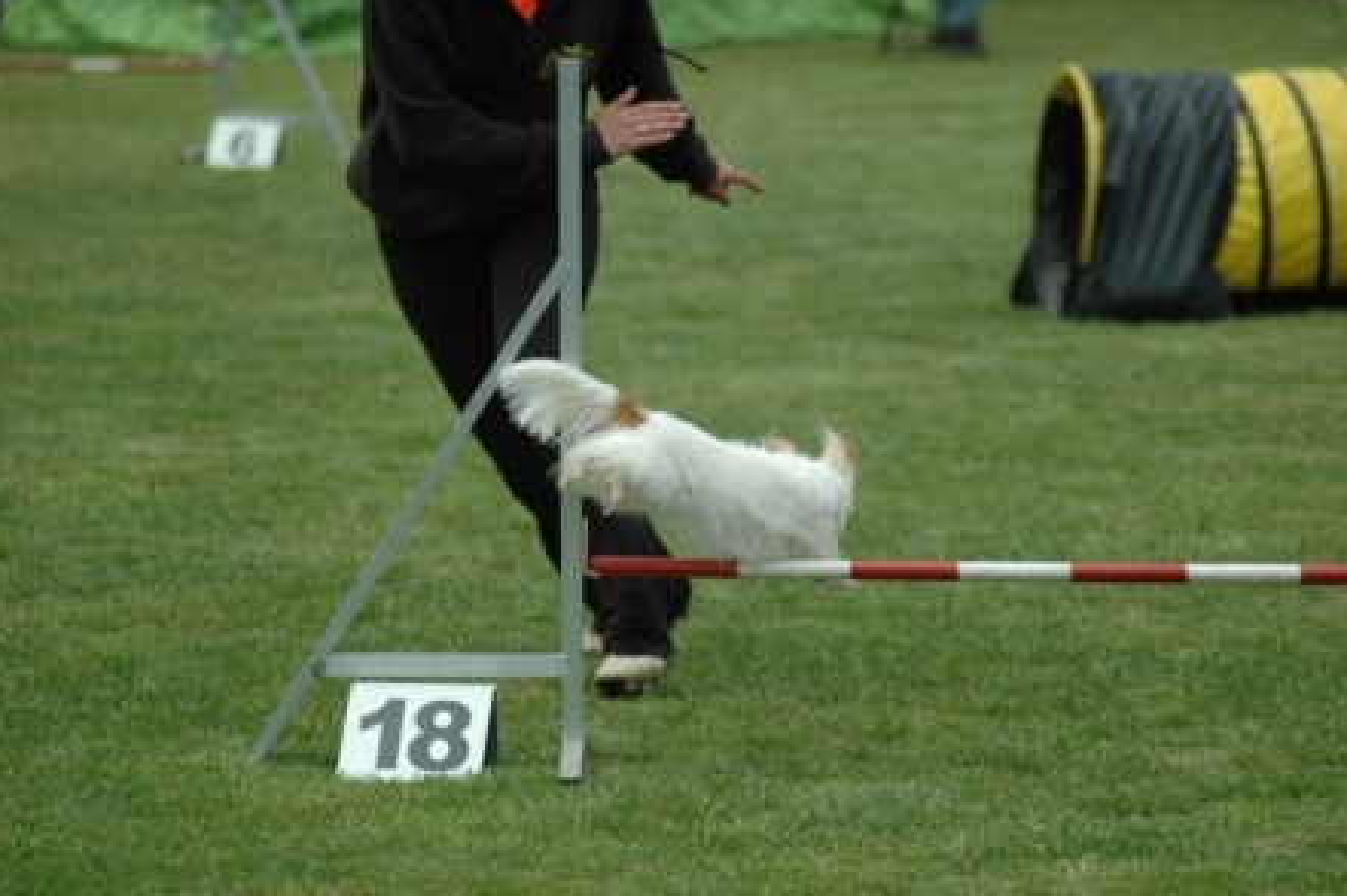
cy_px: 448
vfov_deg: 5.8
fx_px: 8805
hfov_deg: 8.7
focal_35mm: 236
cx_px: 667
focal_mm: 155
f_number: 4.5
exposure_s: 1/1250
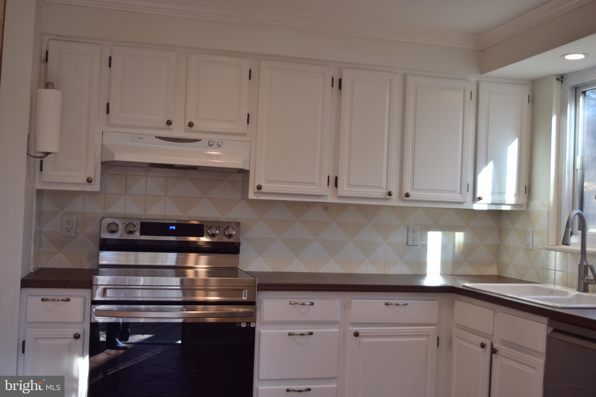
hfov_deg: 47.9
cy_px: 198
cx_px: 298
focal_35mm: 40
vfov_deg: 33.0
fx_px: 671
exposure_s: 1/125
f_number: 4
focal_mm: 27
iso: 100
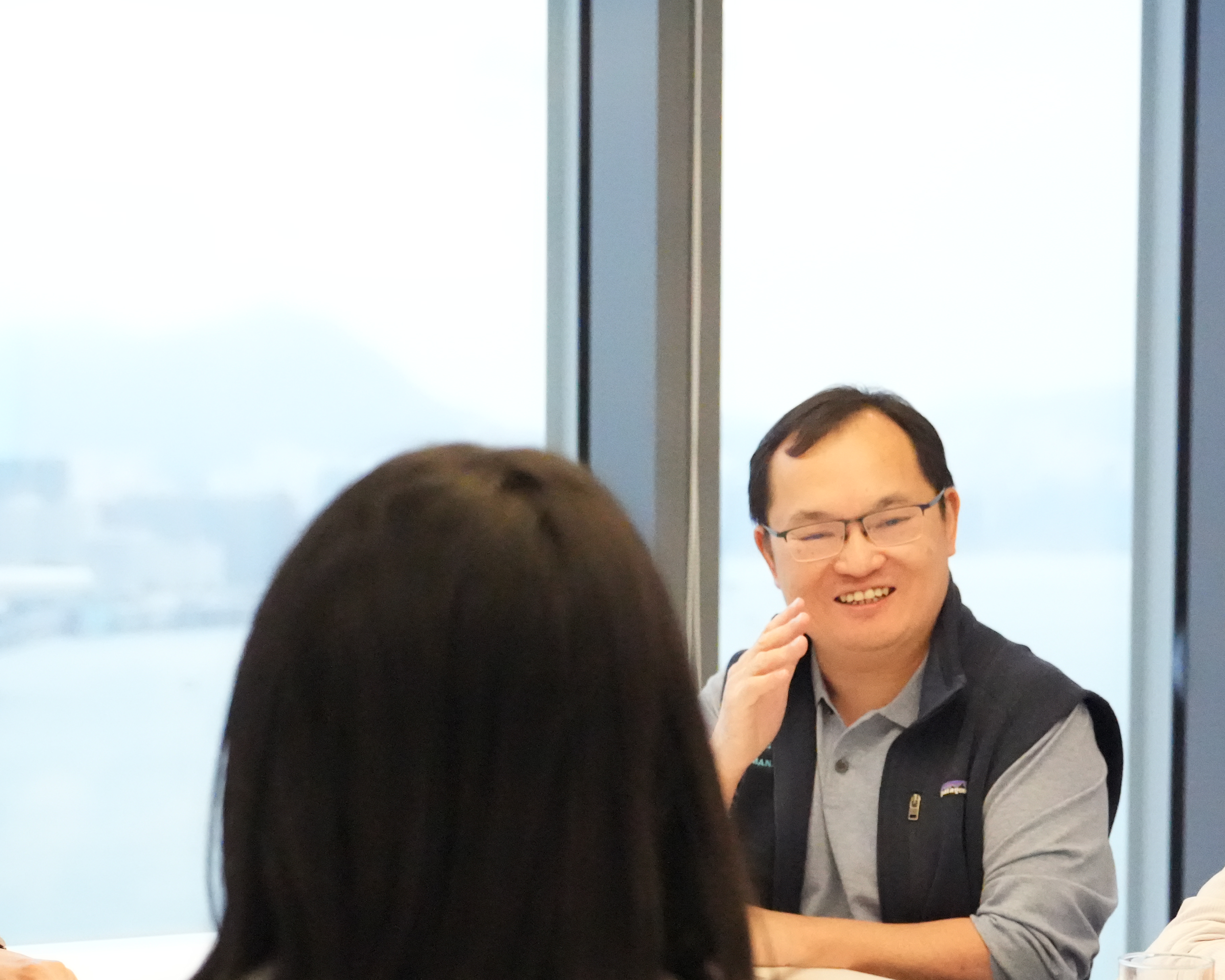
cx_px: 508
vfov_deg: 17.2
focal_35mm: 89
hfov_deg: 21.5
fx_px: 3227
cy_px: 739
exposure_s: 1/2000
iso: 25600
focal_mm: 49
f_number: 4
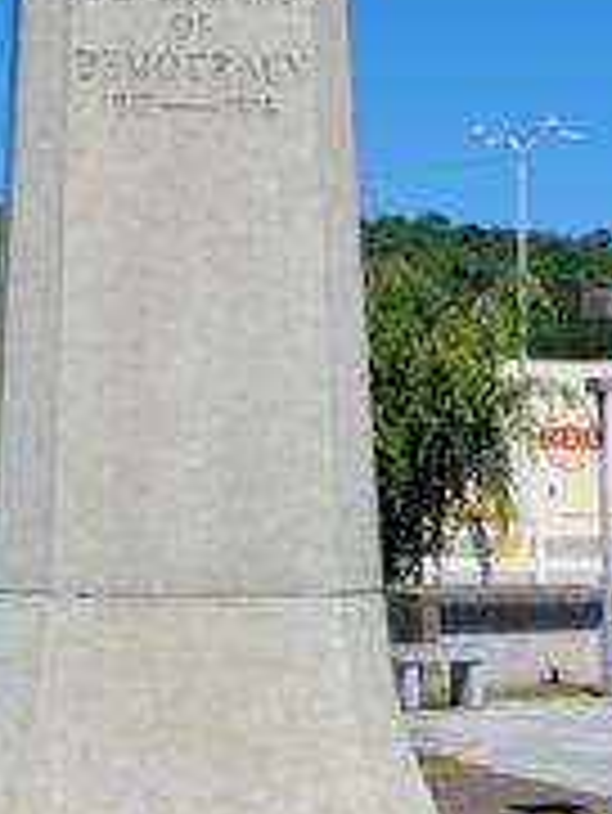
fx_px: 2025
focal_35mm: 86
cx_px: 180
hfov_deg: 17.1
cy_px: 202
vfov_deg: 22.5
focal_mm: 5.4
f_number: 1.8
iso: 40
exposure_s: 1/3255
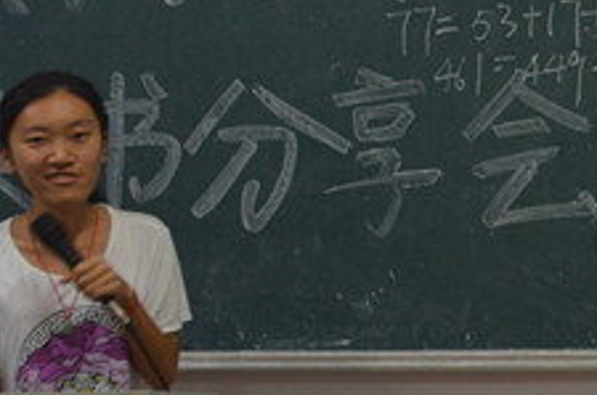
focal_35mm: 128
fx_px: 2118
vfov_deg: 10.6
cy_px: -7
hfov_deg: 15.3
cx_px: 764
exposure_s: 1/30
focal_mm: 24
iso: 400
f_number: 4
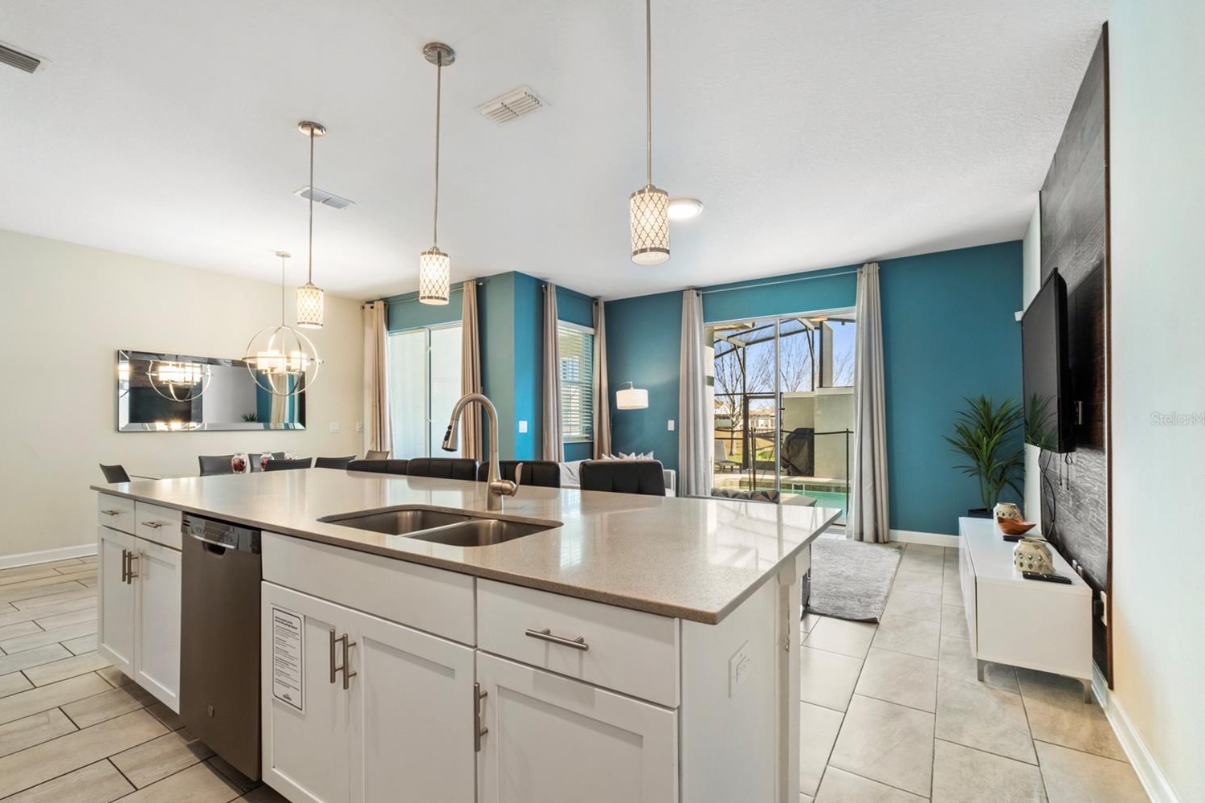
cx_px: 580
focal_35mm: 16
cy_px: 419
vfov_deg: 73.7
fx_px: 535
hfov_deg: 96.7
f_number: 13
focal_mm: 10
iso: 320
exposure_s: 1/1.67
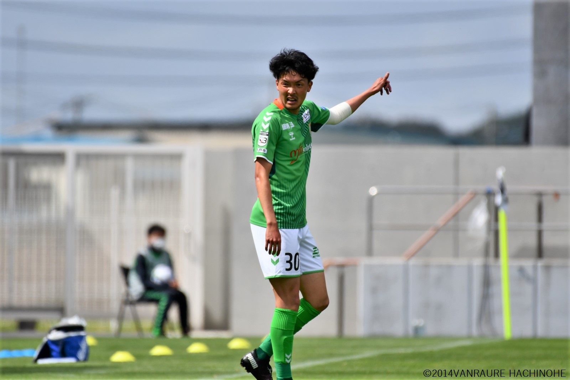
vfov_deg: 1.8
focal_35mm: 750
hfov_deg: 2.8
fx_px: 11872
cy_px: 190
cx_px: 285
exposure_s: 1/3200
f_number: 5.6
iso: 400
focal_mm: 500
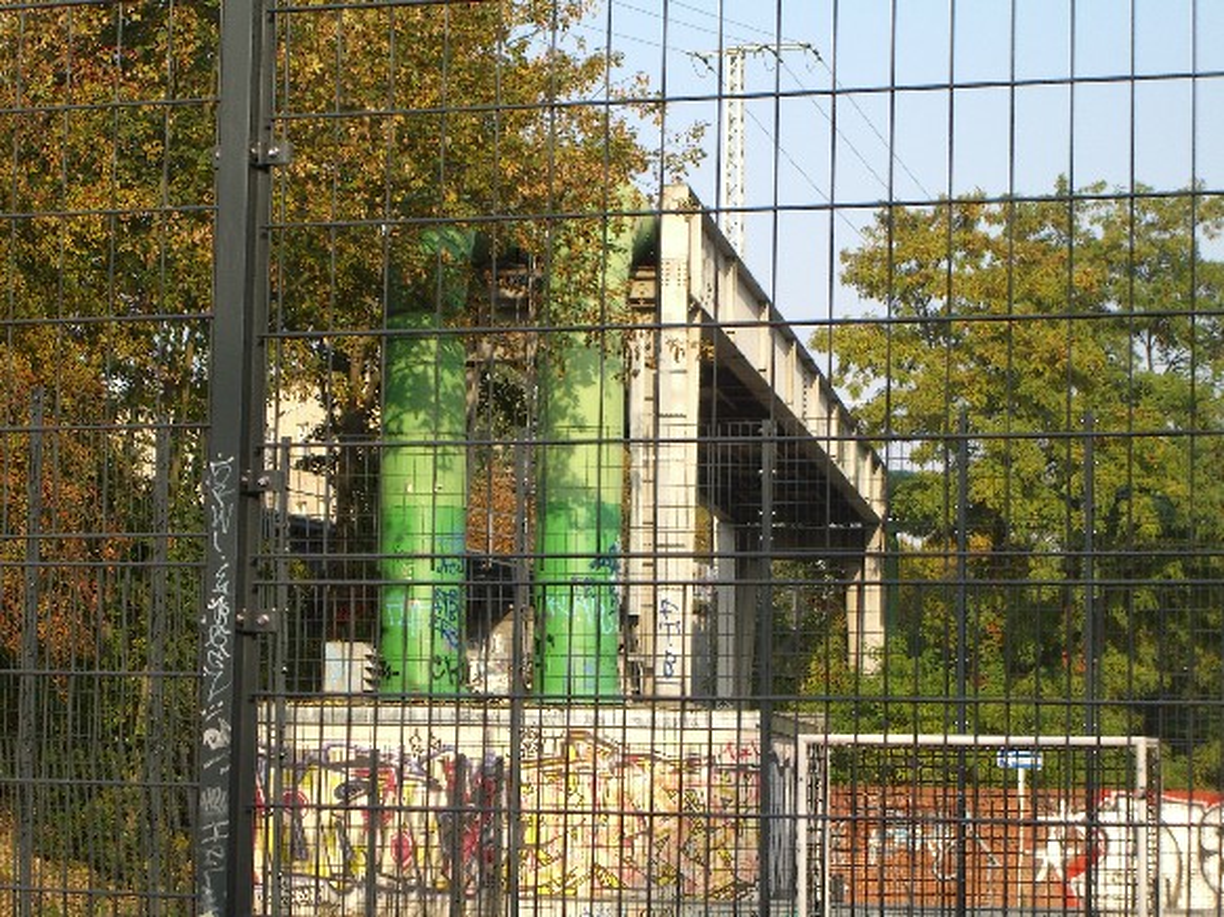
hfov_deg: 17.3
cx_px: 612
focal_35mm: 114
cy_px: 458
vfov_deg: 13.0
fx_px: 4030
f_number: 5.1
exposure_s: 1/200
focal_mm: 23.7
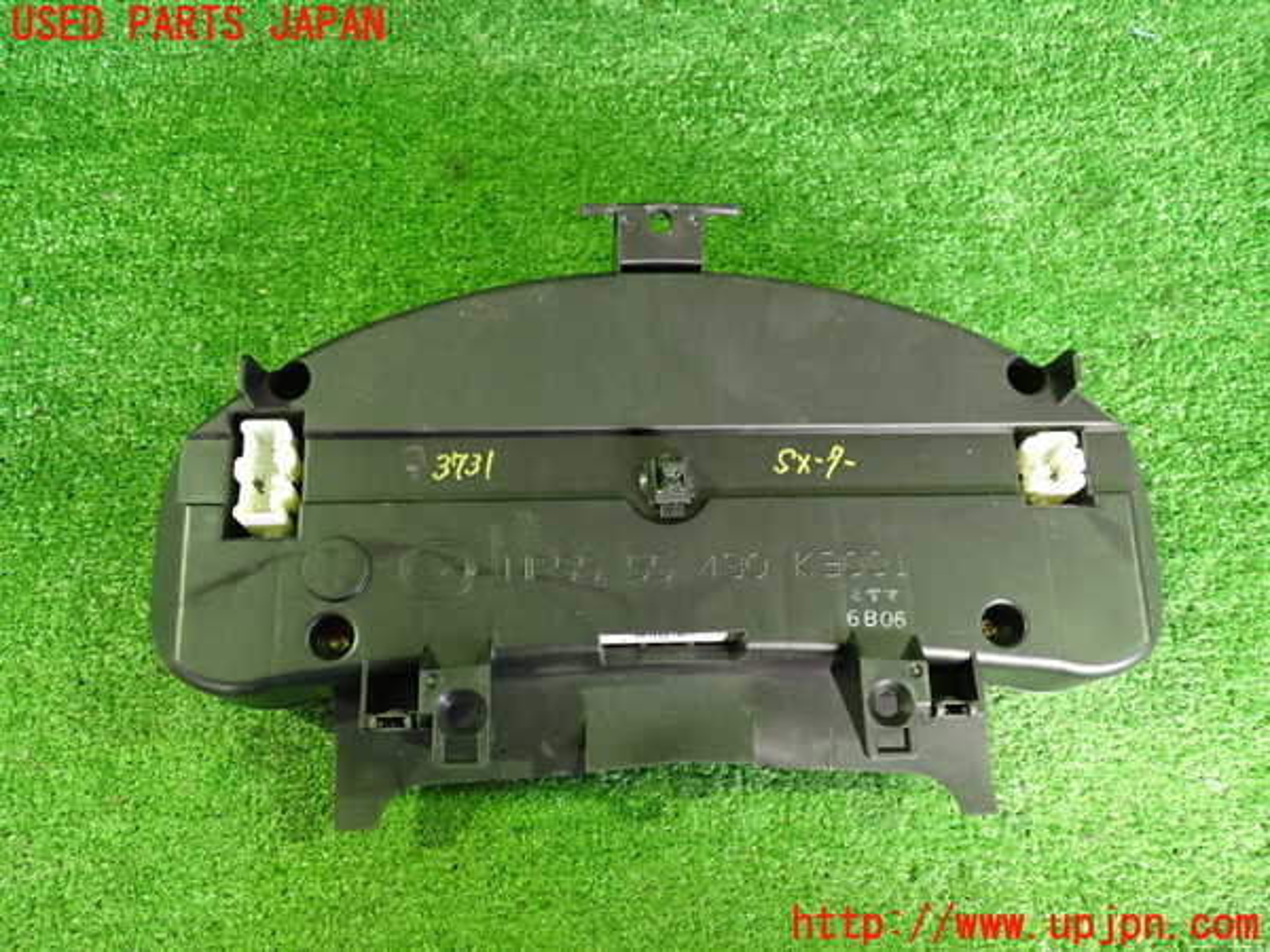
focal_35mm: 30
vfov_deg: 46.8
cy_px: 476
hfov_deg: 60.0
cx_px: 635
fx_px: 1101
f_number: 2.3
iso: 800
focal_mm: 5.4
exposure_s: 1/25
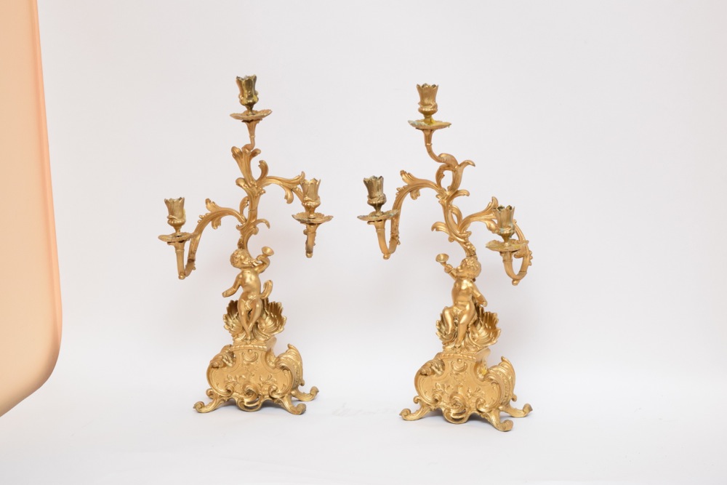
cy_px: 242
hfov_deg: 24.6
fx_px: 1666
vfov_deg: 16.6
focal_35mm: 82
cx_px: 364
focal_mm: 55
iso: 1800
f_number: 5.6
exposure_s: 1/60
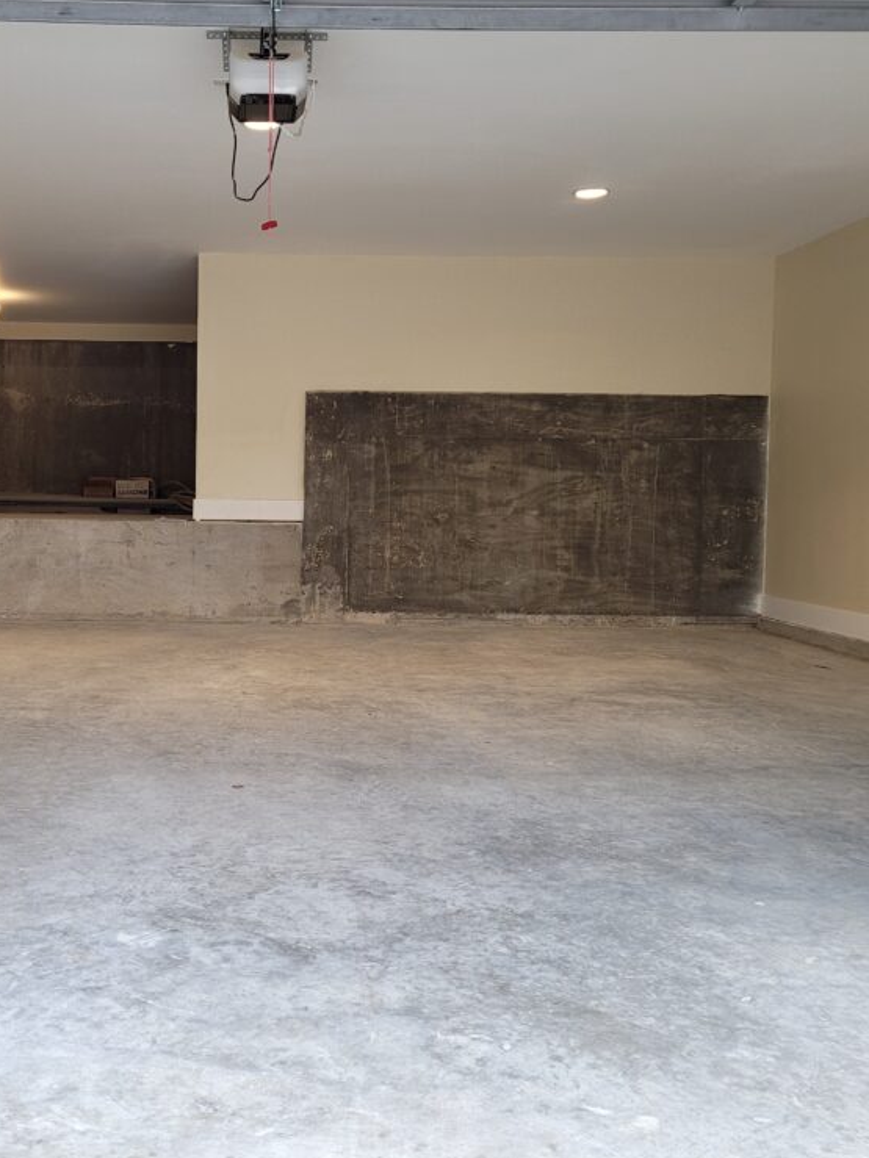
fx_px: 1205
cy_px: 568
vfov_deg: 51.4
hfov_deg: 38.9
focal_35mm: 36
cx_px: 243
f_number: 1.8
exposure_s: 1/120
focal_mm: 5.4
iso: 125
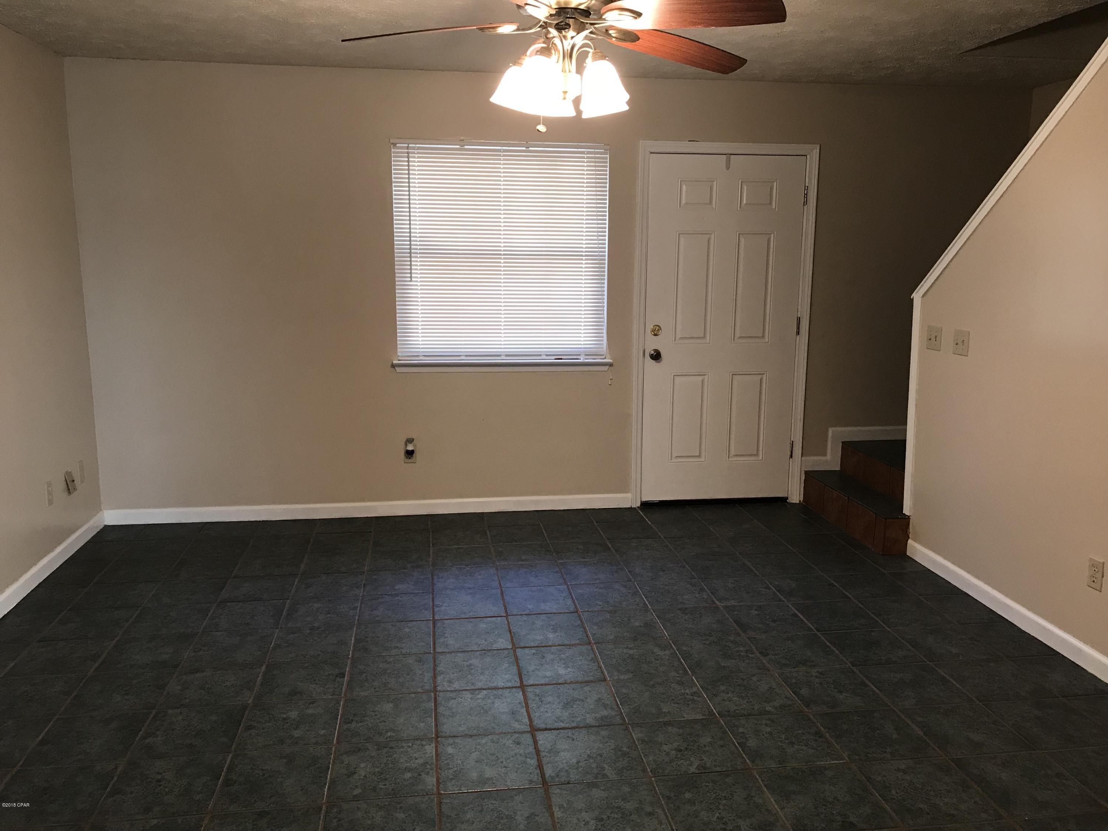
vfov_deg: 49.7
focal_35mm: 28
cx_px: 554
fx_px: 896
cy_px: 416
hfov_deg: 63.4
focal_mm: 3.99
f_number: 1.8
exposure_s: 1/17
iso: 40
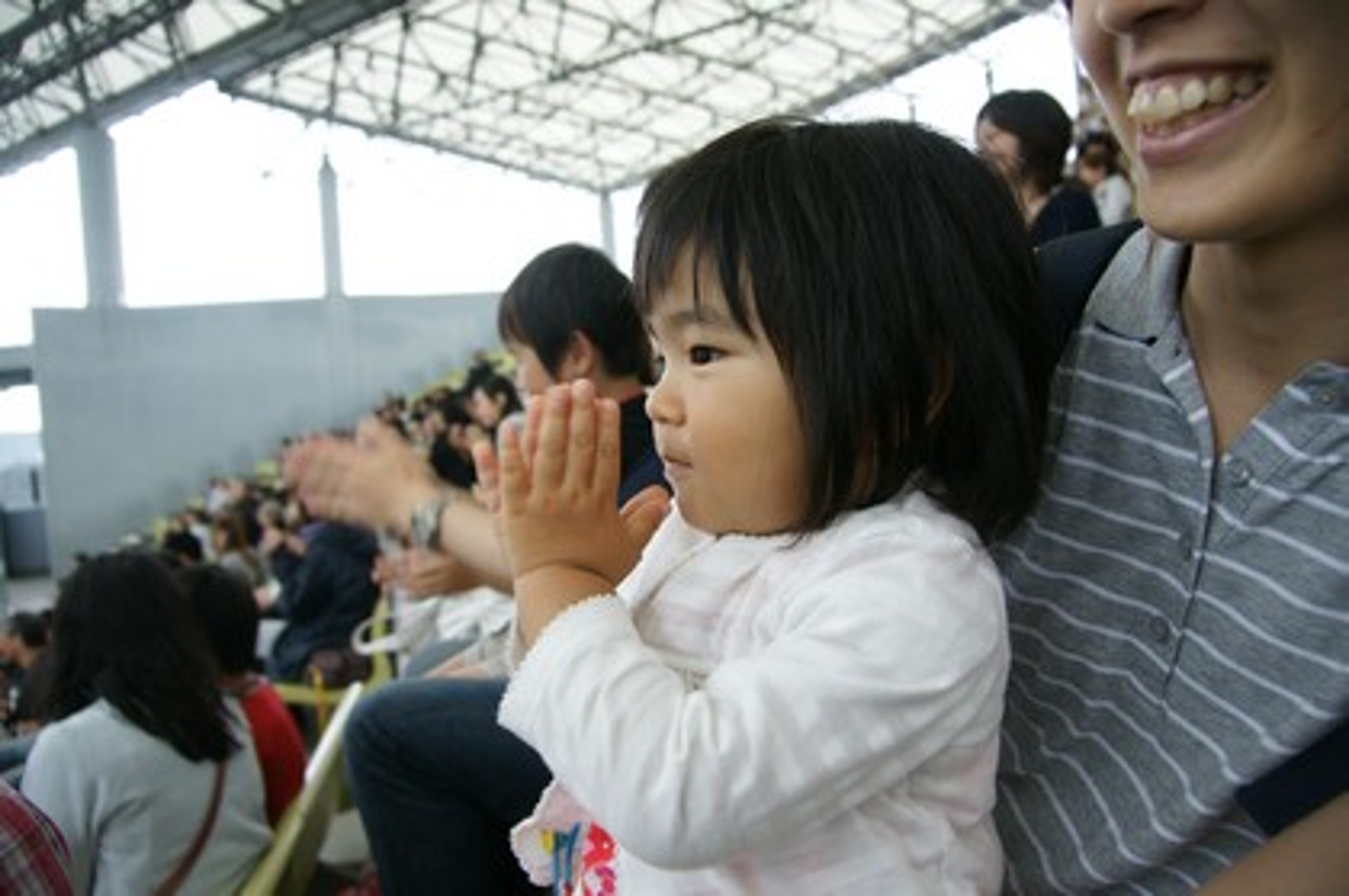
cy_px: 448
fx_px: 898
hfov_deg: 73.8
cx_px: 674
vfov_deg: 53.0
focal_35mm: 24
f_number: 3.5
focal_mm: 16
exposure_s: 1/80
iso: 800
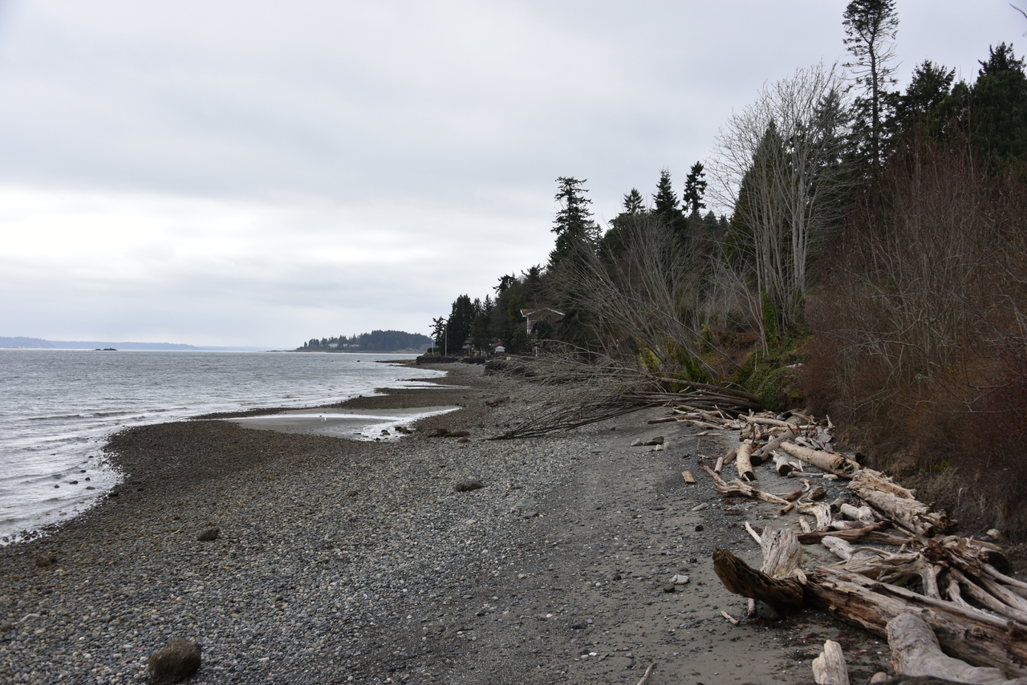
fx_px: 970
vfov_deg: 38.9
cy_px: 342
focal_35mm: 34
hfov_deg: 55.8
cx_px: 514
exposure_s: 1/200
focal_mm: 34
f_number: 7.1
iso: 100
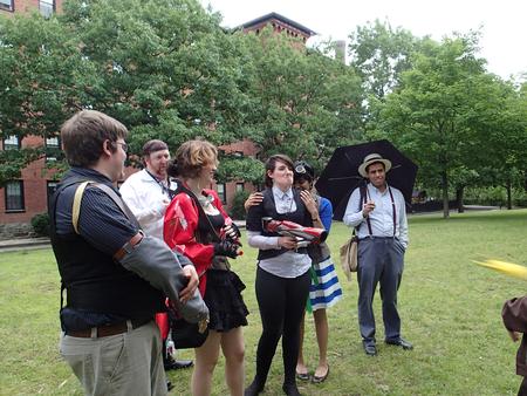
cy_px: 198
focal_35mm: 25
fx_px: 381
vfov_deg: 54.9
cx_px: 264
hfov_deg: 69.4
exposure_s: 1/125
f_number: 2.8
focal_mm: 4.5
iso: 100
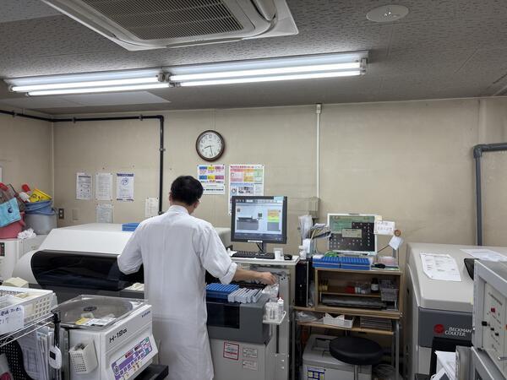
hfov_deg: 67.3
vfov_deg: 53.1
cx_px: 254
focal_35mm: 26
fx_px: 381
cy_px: 190
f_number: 1.6
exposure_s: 1/100
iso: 50
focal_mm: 5.96
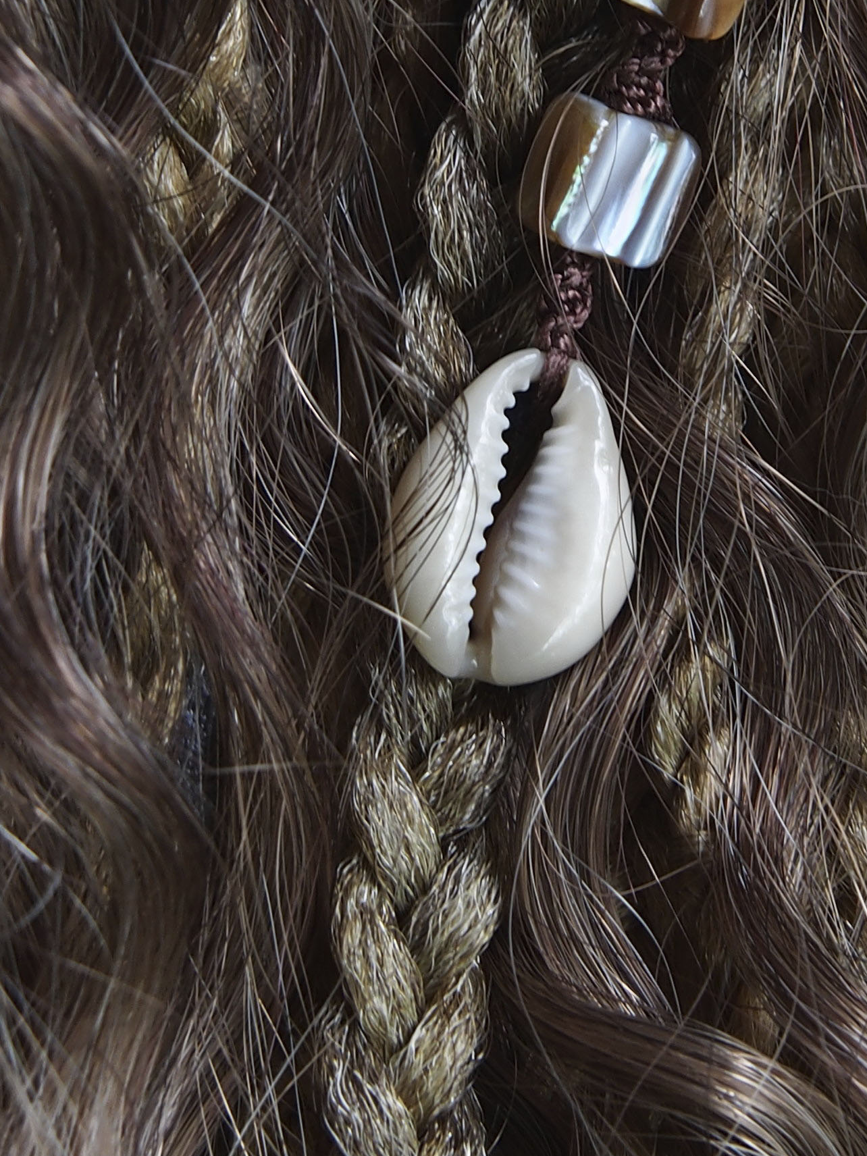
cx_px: 751
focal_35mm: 253
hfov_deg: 5.9
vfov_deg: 7.8
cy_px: 247
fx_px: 8449
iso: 200
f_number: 5.5
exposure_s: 1/50
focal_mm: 47
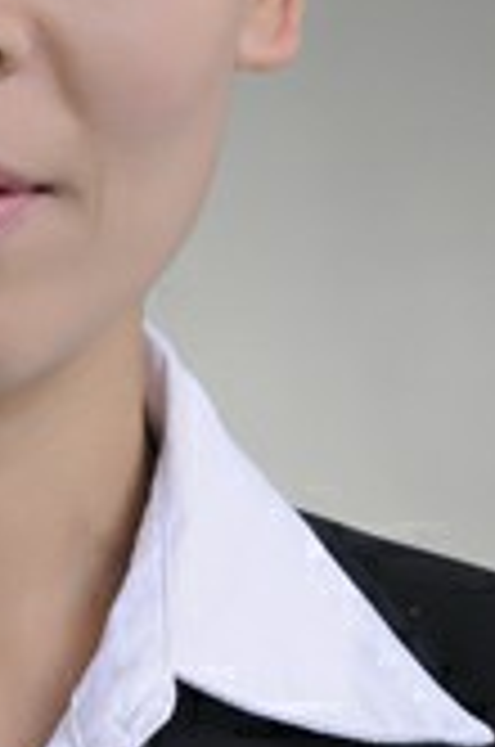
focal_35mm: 346
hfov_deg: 3.9
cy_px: 241
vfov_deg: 6.0
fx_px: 7173
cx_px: -63
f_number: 5.6
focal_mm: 85
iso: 160
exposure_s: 1/125
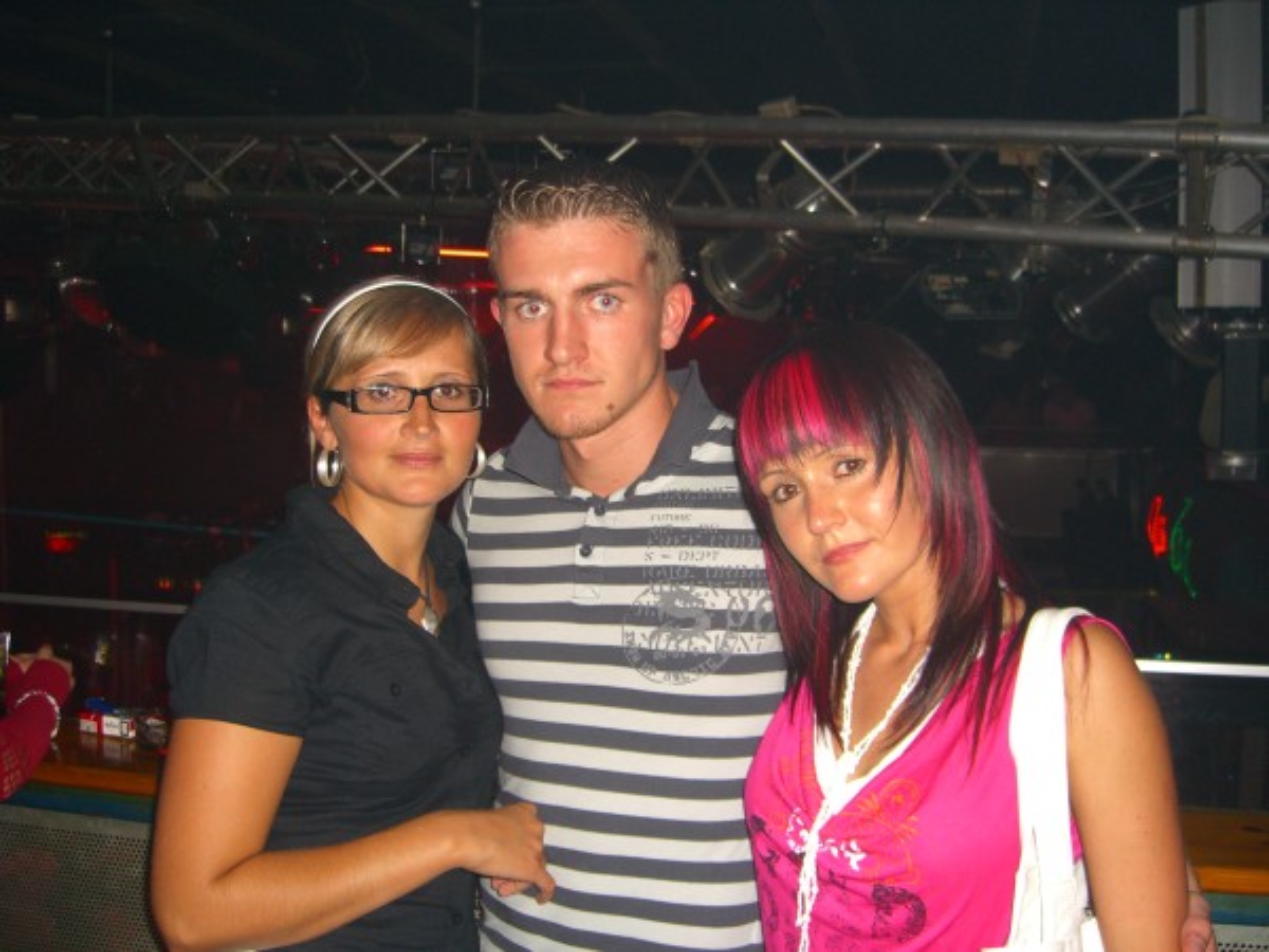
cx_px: 634
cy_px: 476
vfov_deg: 37.7
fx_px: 1393
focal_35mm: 38
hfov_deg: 49.0
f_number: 2.8
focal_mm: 7.9
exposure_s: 1/60
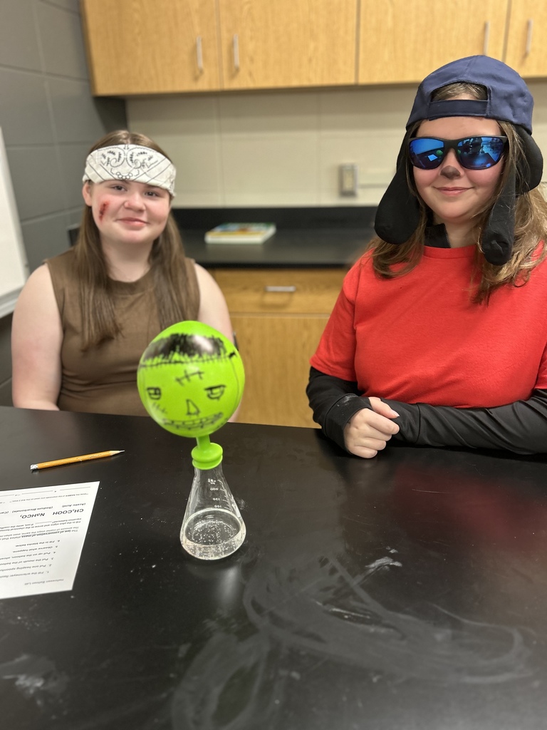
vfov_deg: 67.3
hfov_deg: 53.1
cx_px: 274
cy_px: 365
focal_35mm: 26
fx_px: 548
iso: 320
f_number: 1.5
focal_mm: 5.7
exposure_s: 1/60
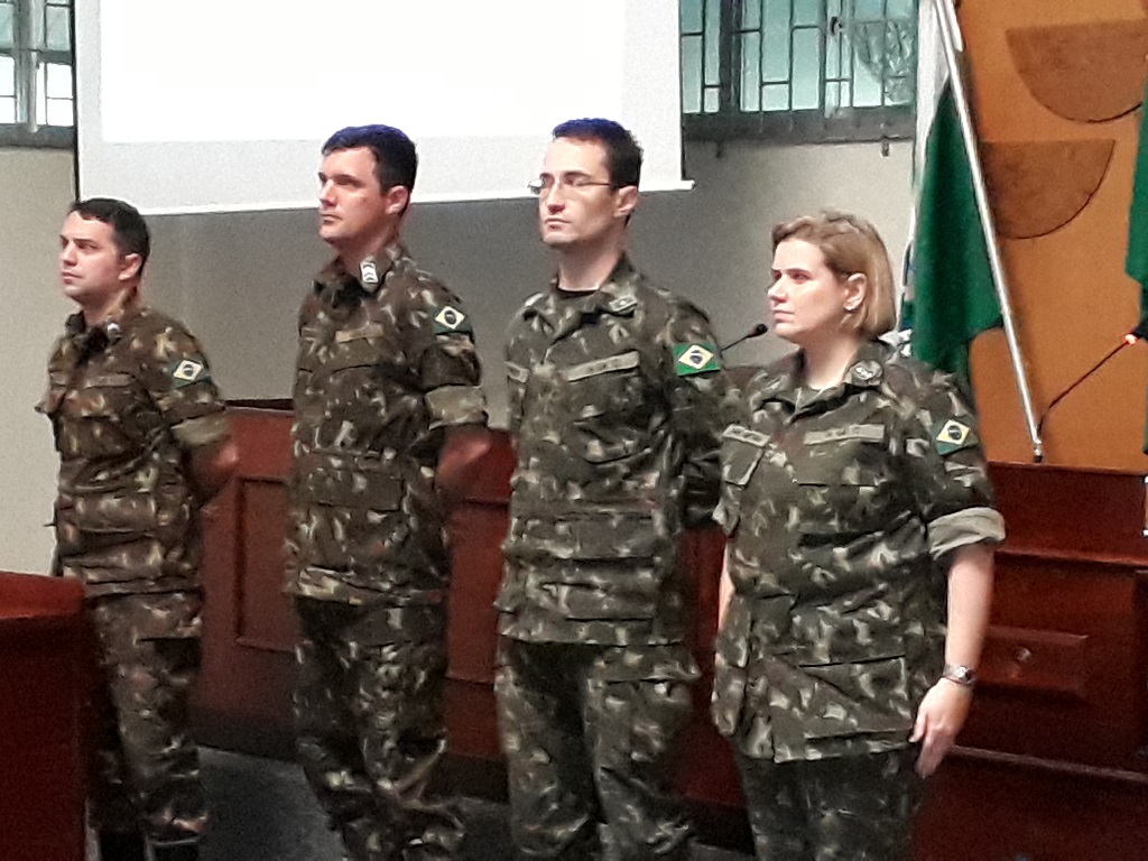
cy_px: 430
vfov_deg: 51.4
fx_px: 895
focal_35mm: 27
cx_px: 574
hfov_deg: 65.3
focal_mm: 3.6
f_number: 1.9
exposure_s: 1/17
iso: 640
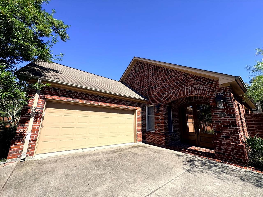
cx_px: 132
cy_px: 98
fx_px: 106
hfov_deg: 102.1
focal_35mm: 14
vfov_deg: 85.7
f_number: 2.2
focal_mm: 2.22
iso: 50
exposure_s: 1/1395
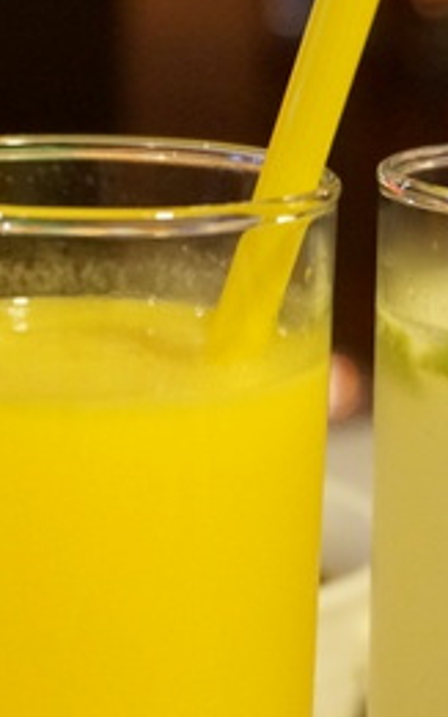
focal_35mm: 101
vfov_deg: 20.4
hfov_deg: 12.9
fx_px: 1979
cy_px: 541
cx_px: 317
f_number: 4.5
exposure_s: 1/60
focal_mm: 27
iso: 3200
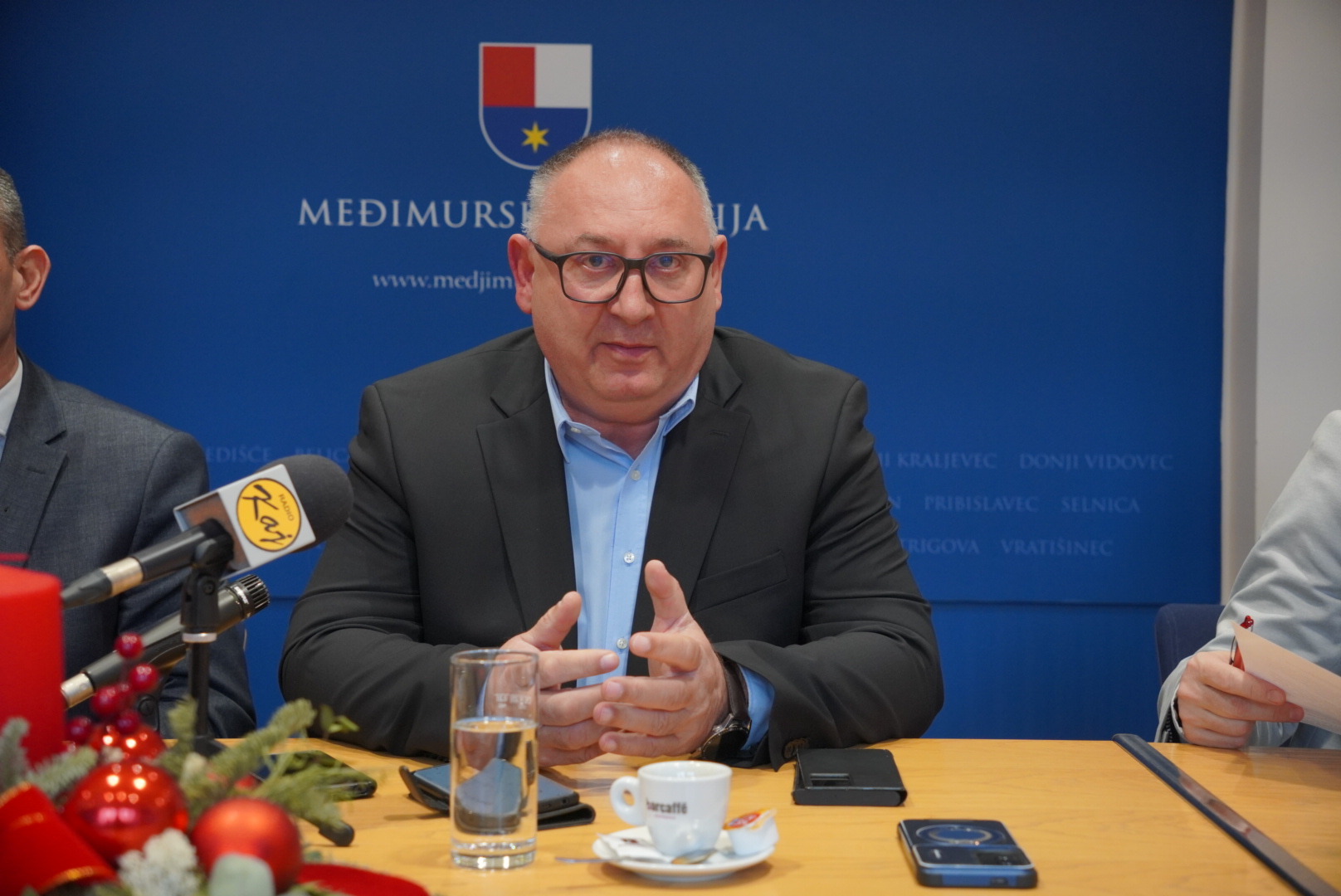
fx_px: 1890
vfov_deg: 26.7
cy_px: 448
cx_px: 670
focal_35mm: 51
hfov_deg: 39.1
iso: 1000
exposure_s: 1/160
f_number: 3.5
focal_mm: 33.8
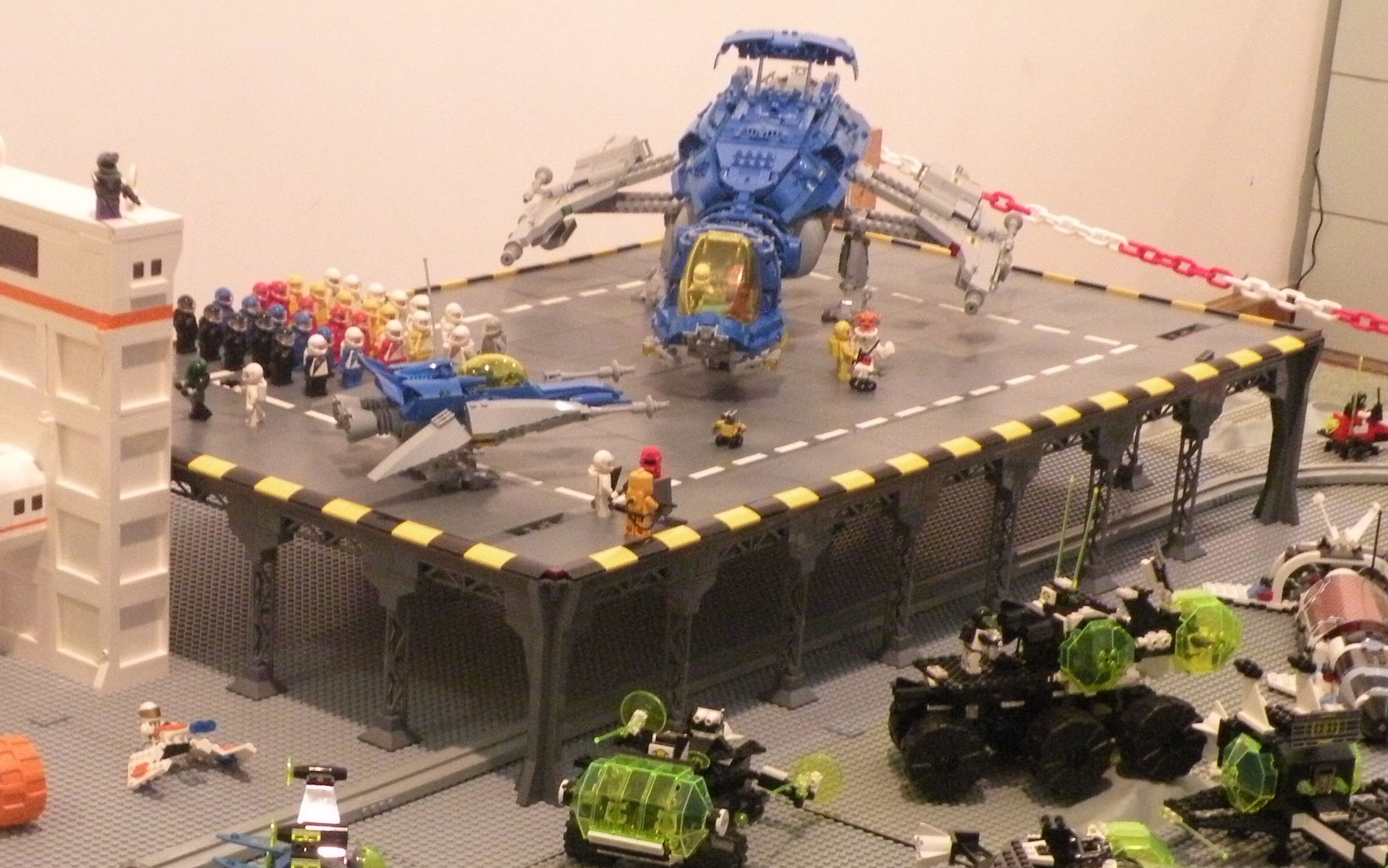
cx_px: 541
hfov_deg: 22.0
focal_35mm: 94
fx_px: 3556
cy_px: 797
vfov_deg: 13.8
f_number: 3.5
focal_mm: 9.8
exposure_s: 1/21.2
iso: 400
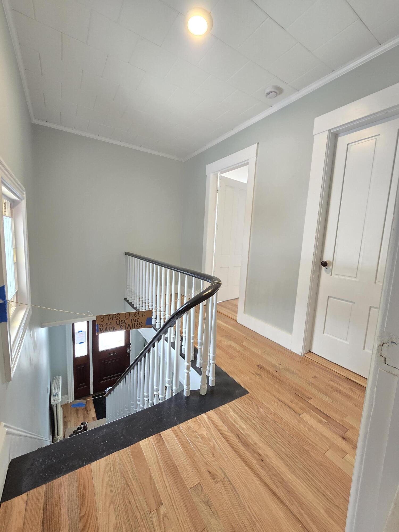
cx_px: 200
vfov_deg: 106.2
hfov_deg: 89.9
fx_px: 200
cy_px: 266
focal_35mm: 13
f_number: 2.2
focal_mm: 2.2
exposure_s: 1/60
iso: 200
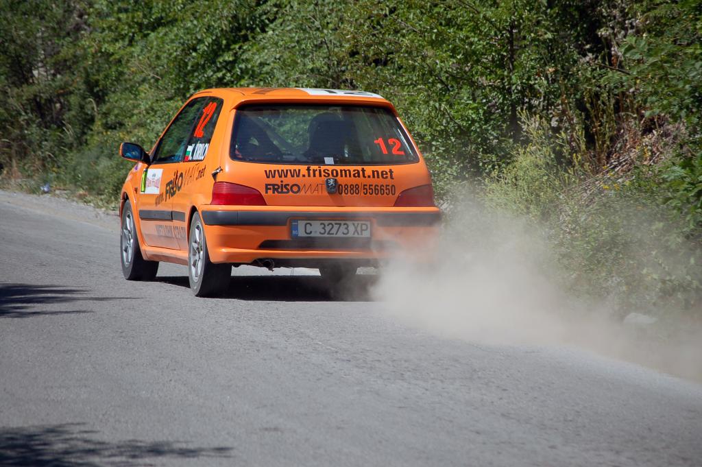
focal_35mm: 218
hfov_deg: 9.5
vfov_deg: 6.3
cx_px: 351
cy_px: 234
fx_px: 4238
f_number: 5.3
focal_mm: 145
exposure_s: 1/1000
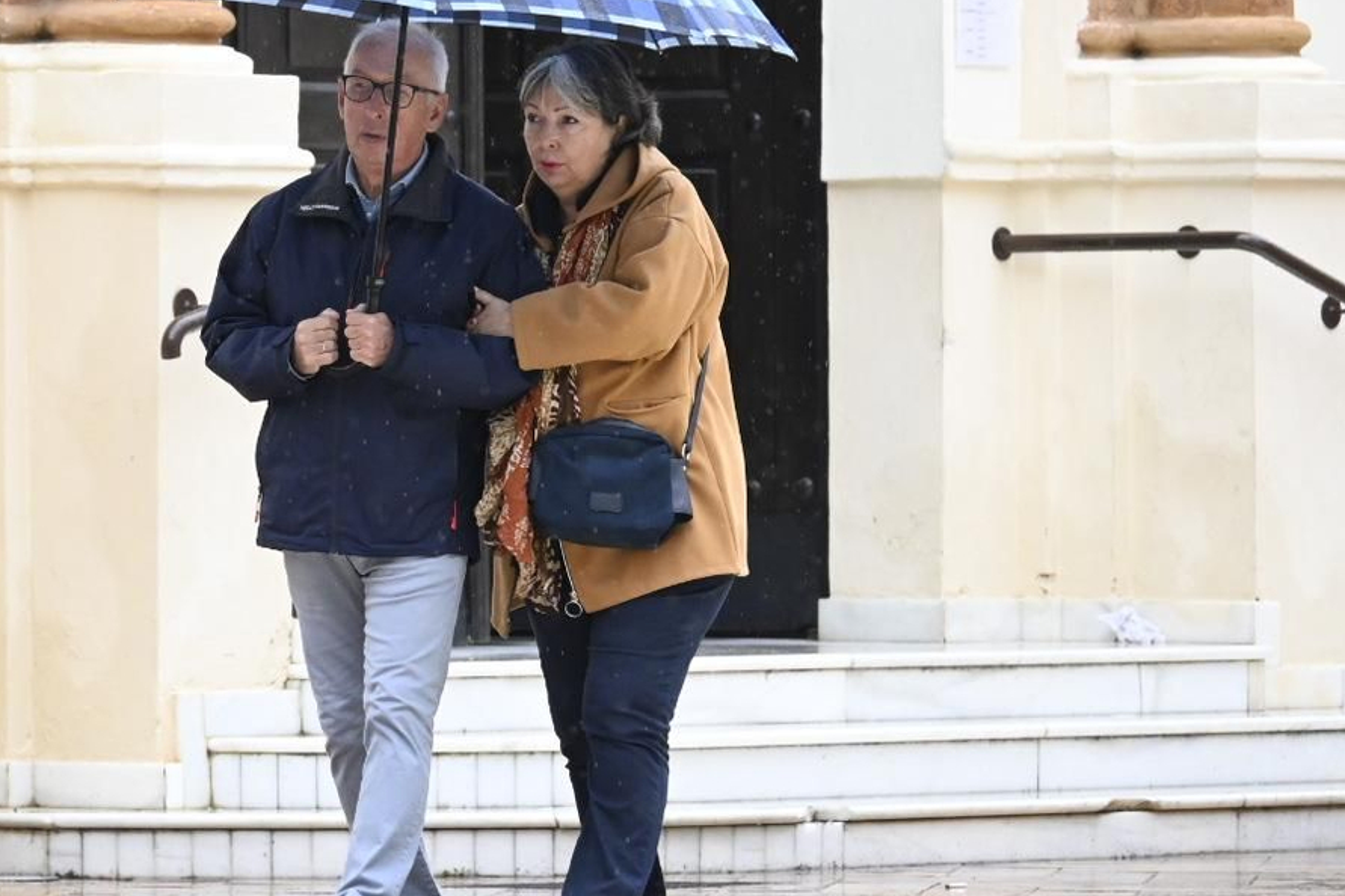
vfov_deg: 3.2
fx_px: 16101
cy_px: 271
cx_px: 457
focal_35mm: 431
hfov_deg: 4.8
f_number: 5.3
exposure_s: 1/640
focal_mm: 160
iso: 2500
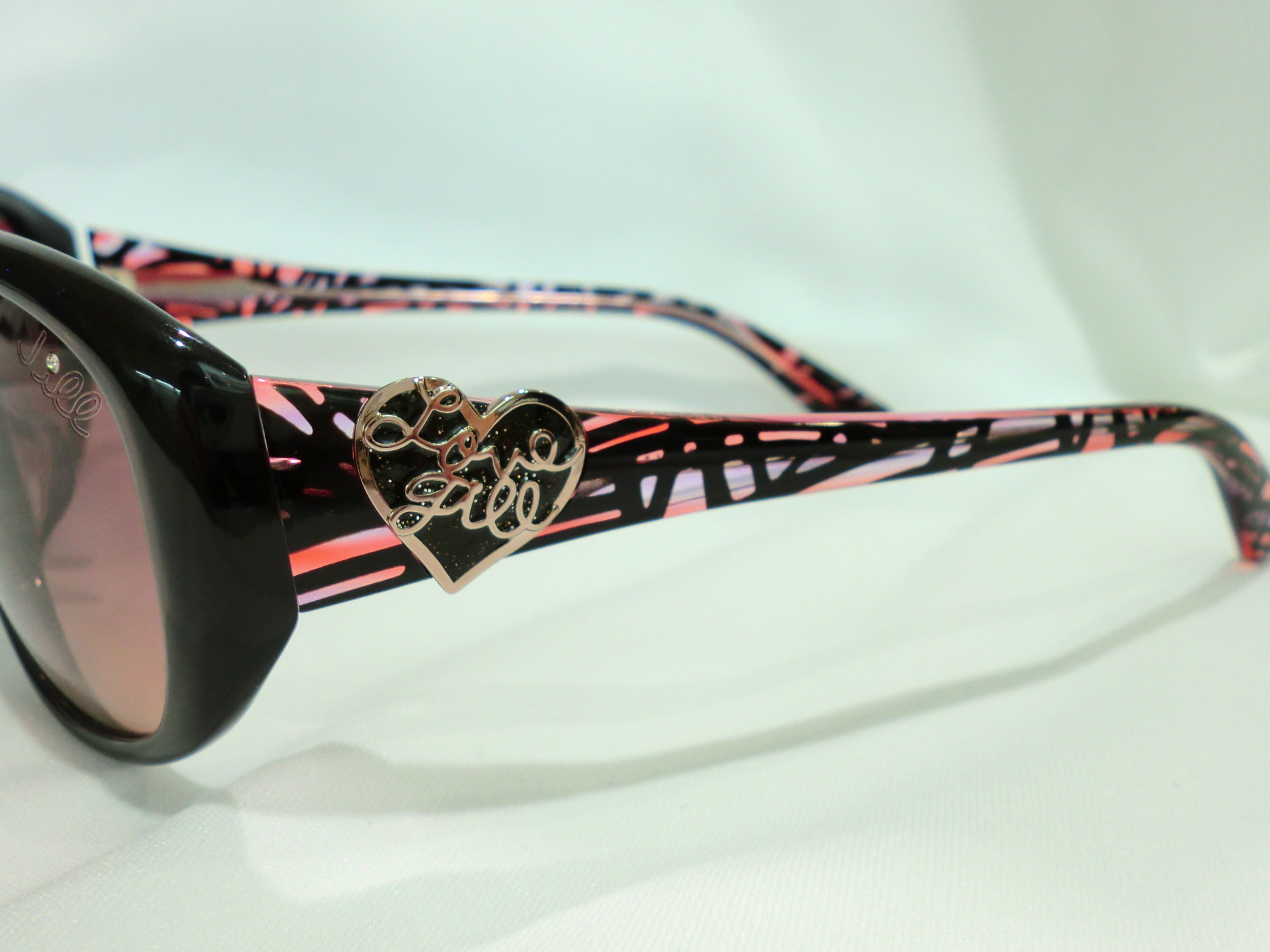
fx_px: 1284
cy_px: 479
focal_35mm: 35
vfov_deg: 40.7
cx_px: 588
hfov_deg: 52.6
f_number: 3.5
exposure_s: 1/60
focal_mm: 5.8
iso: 125
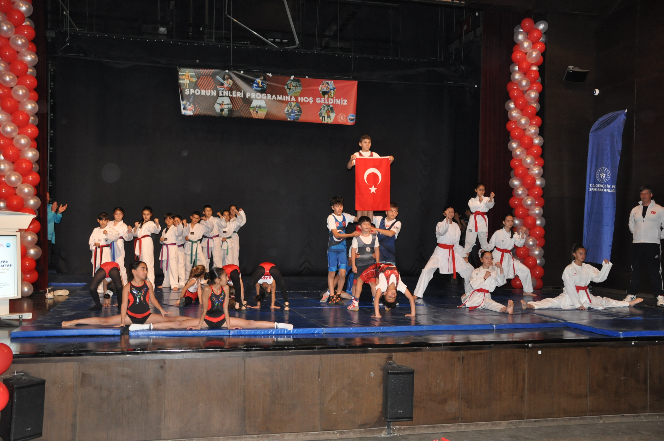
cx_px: 332
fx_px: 663
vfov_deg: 36.8
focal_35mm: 36
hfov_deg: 53.2
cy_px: 220
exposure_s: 1/60
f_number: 3.8
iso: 800
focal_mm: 24
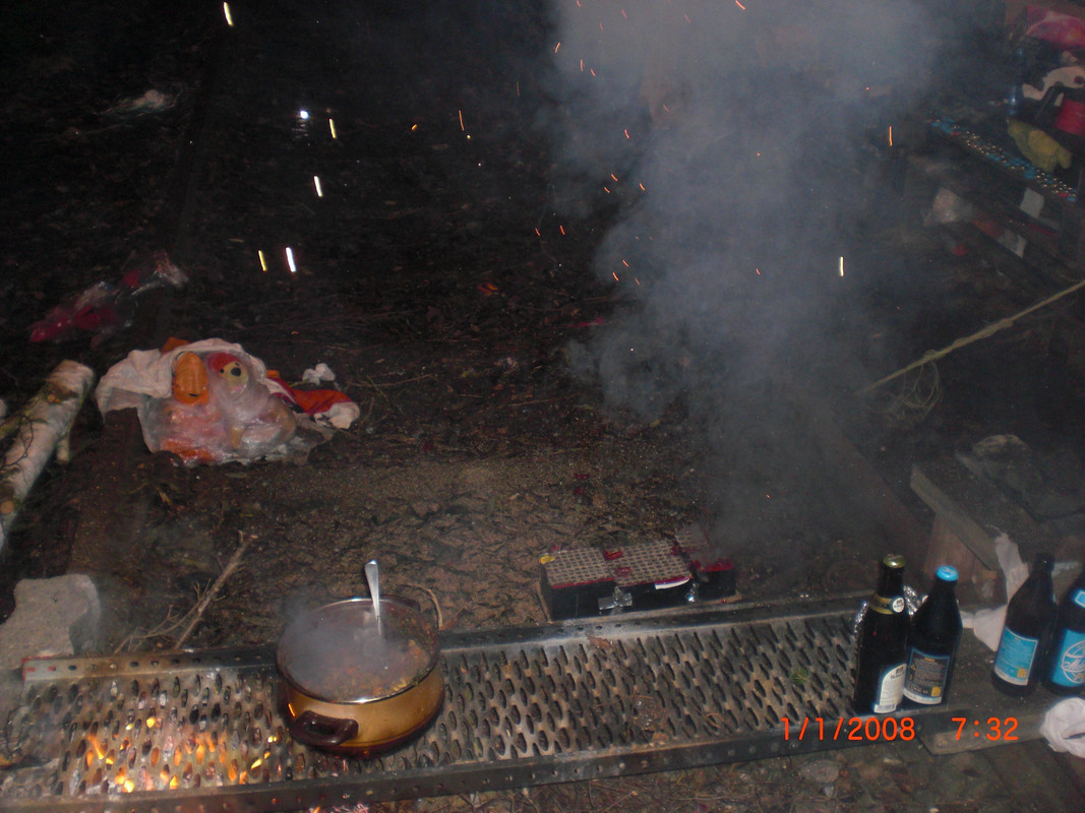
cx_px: 542
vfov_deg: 37.7
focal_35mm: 38
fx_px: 1191
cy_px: 406
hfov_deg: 49.0
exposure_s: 1/60
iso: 200
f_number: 3.1
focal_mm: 6.3
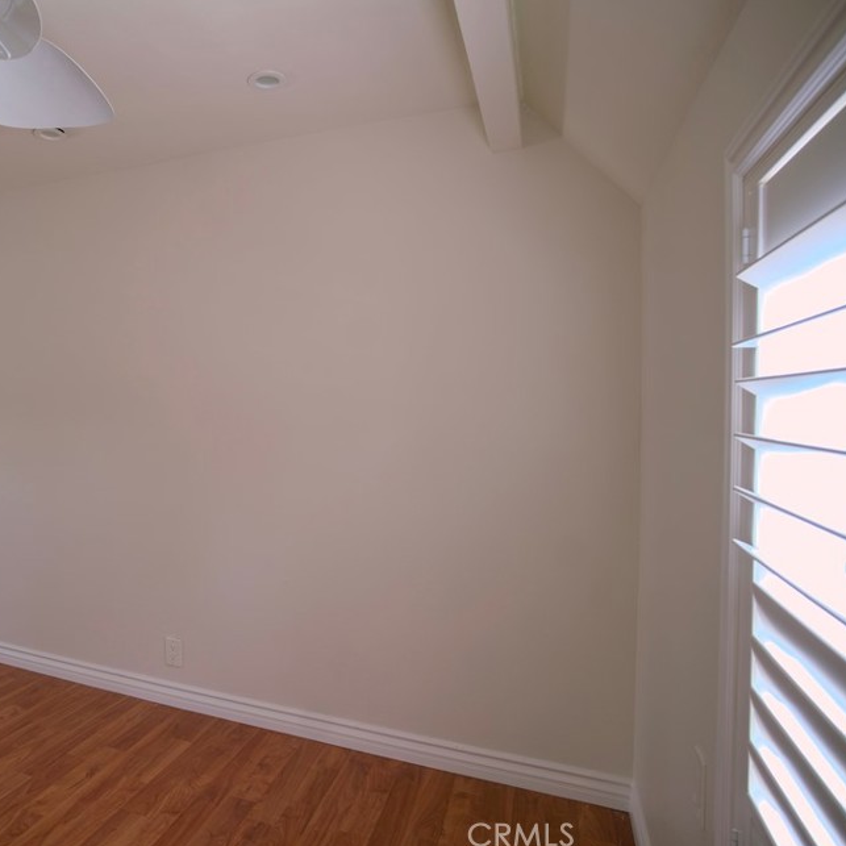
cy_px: 405
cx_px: 212
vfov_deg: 67.2
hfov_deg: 63.3
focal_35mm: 23
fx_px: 636
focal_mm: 17
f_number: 3.5
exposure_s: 1/60
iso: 125
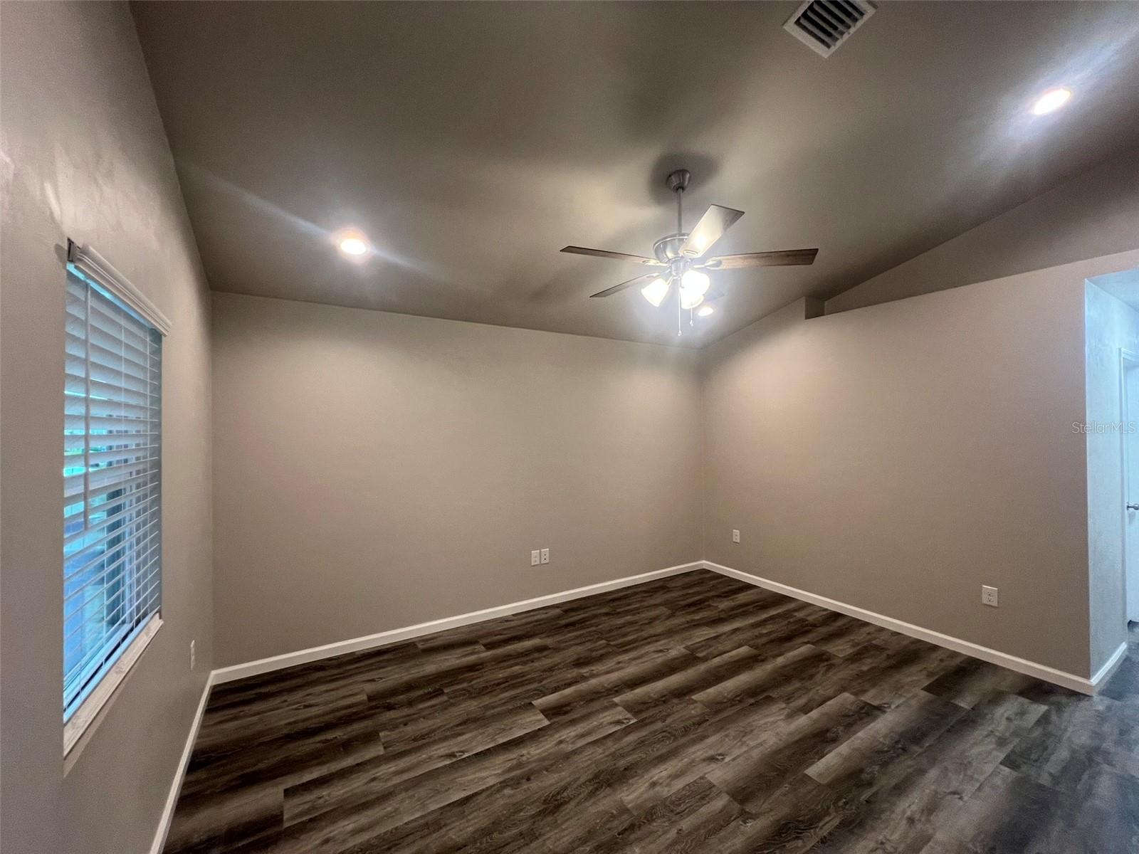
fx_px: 428
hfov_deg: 106.2
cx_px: 570
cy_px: 427
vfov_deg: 89.9
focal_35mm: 13
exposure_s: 1/60
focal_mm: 1.57
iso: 160
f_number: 1.8
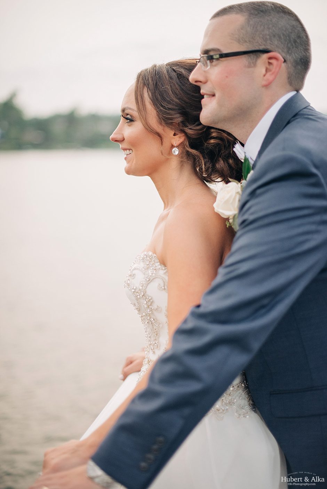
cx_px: 164
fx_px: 681
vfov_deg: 39.6
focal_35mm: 50
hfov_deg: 27.0
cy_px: 244
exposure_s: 1/3200
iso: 500
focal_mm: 50
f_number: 1.4
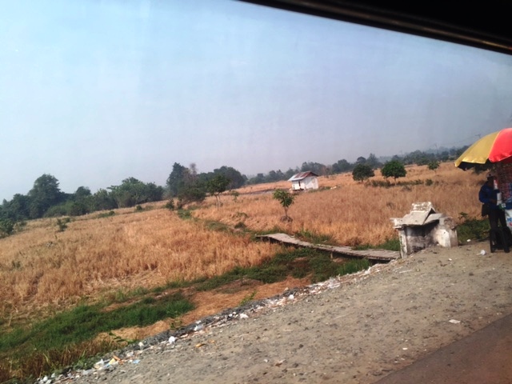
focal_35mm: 29
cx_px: 256
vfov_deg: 48.2
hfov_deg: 61.7
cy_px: 192
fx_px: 429
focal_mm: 4.15
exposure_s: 1/494
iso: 32
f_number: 2.2
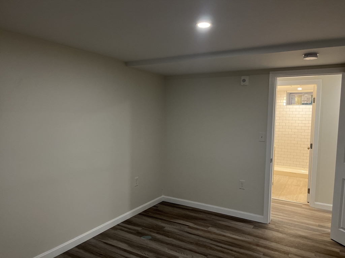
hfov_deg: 67.3
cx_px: 172
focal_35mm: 26
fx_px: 259
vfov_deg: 53.1
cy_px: 129
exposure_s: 1/60
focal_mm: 5.1
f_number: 1.6
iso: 125
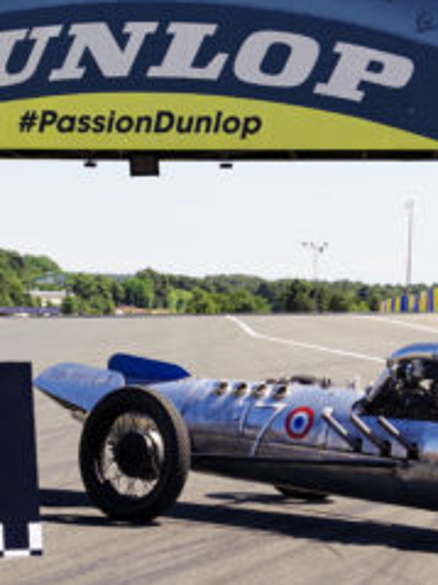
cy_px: 203
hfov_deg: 11.4
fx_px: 2183
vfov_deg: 15.2
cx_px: 169
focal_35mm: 129
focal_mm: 33
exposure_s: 1/160
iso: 200
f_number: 13
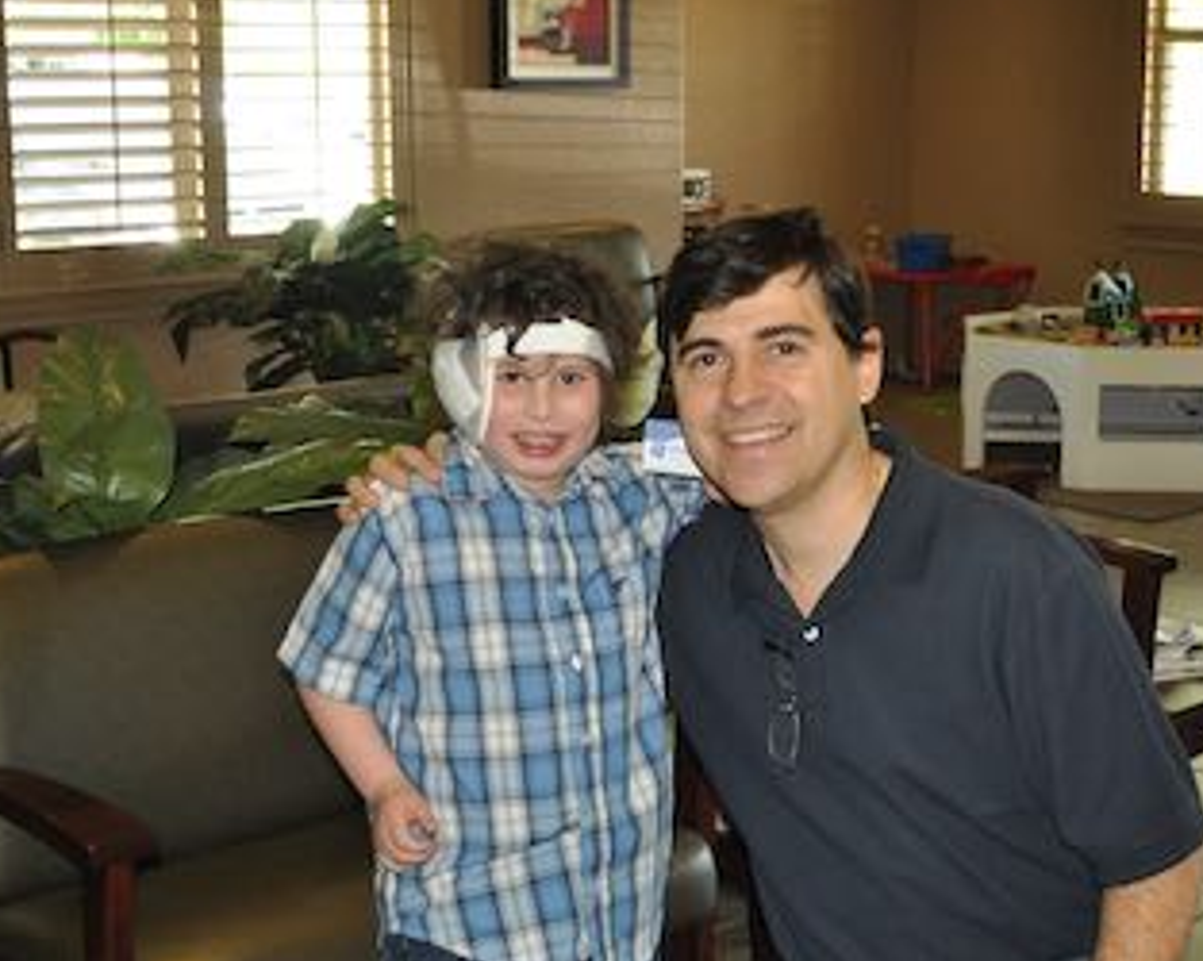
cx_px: 650
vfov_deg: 24.9
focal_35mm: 61
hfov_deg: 31.0
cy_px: 530
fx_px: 2171
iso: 800
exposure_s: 1/60
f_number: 4.5
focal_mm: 30
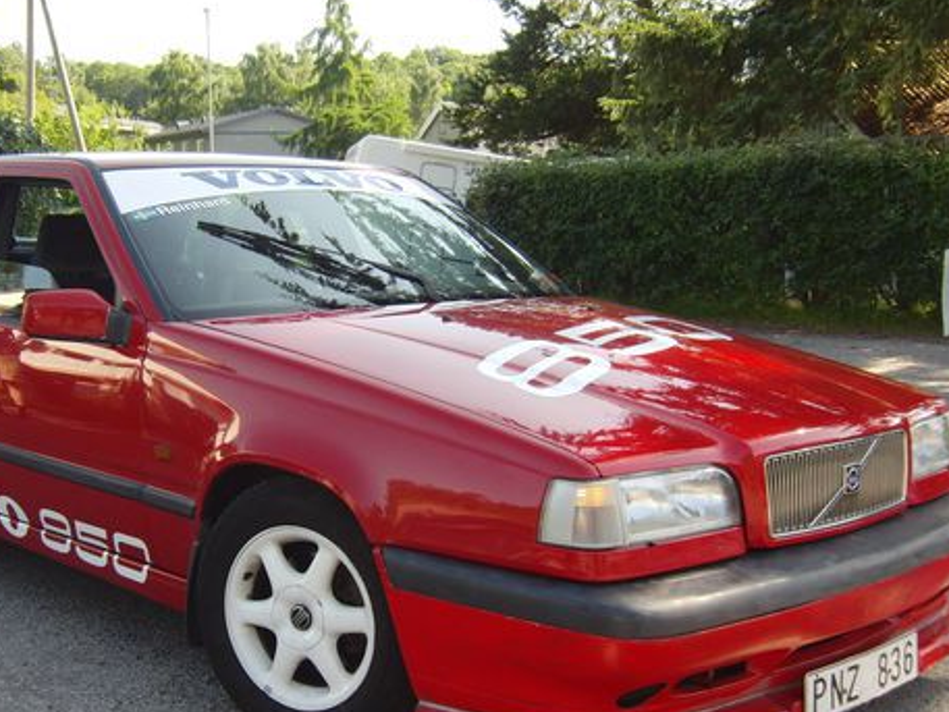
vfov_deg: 29.7
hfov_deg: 38.7
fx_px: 1344
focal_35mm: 49
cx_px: 370
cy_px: 401
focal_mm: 6.1
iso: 100
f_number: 3.6
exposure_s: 1/200
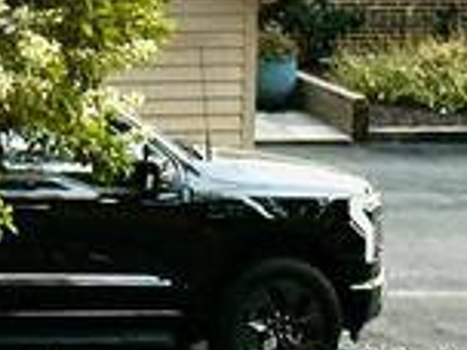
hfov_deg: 6.1
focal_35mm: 323
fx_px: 4358
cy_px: -347
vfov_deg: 4.5
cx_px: -9
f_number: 1.78
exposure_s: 1/92
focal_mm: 6.86
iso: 80
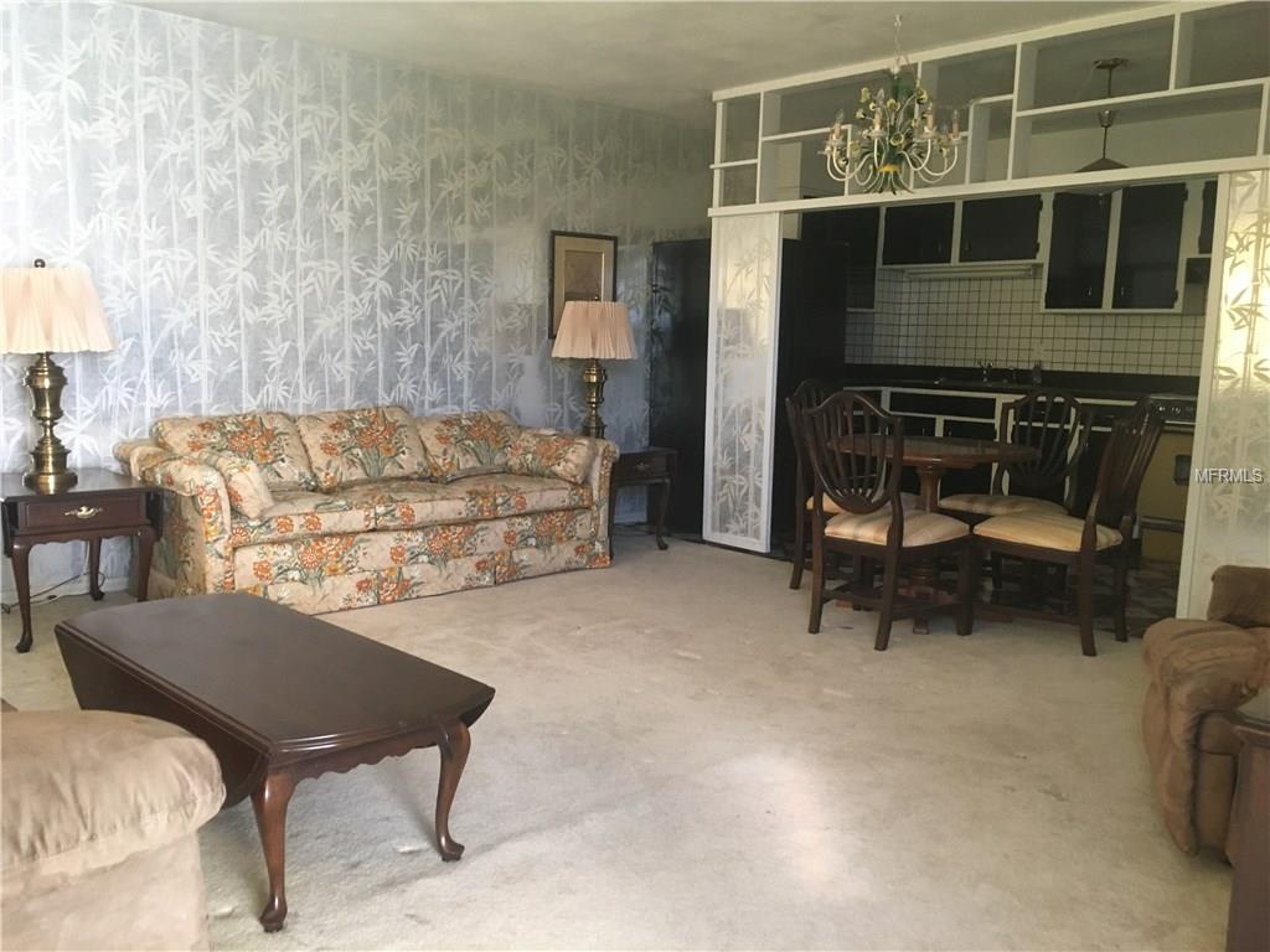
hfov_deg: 61.7
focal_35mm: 29
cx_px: 635
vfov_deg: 48.2
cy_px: 476
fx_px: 1064
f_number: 2.2
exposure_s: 1/30
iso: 125
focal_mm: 4.15
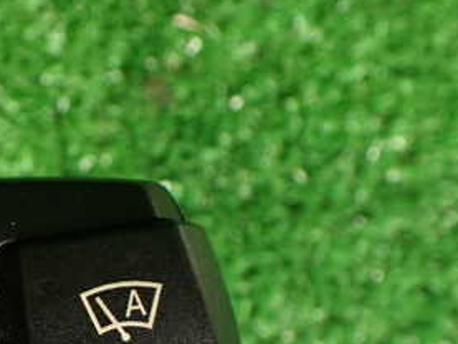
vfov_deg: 22.1
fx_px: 860
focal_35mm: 65
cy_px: 313
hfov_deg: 27.8
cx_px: -13
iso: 800
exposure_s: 1/40
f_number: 2.3
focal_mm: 5.4
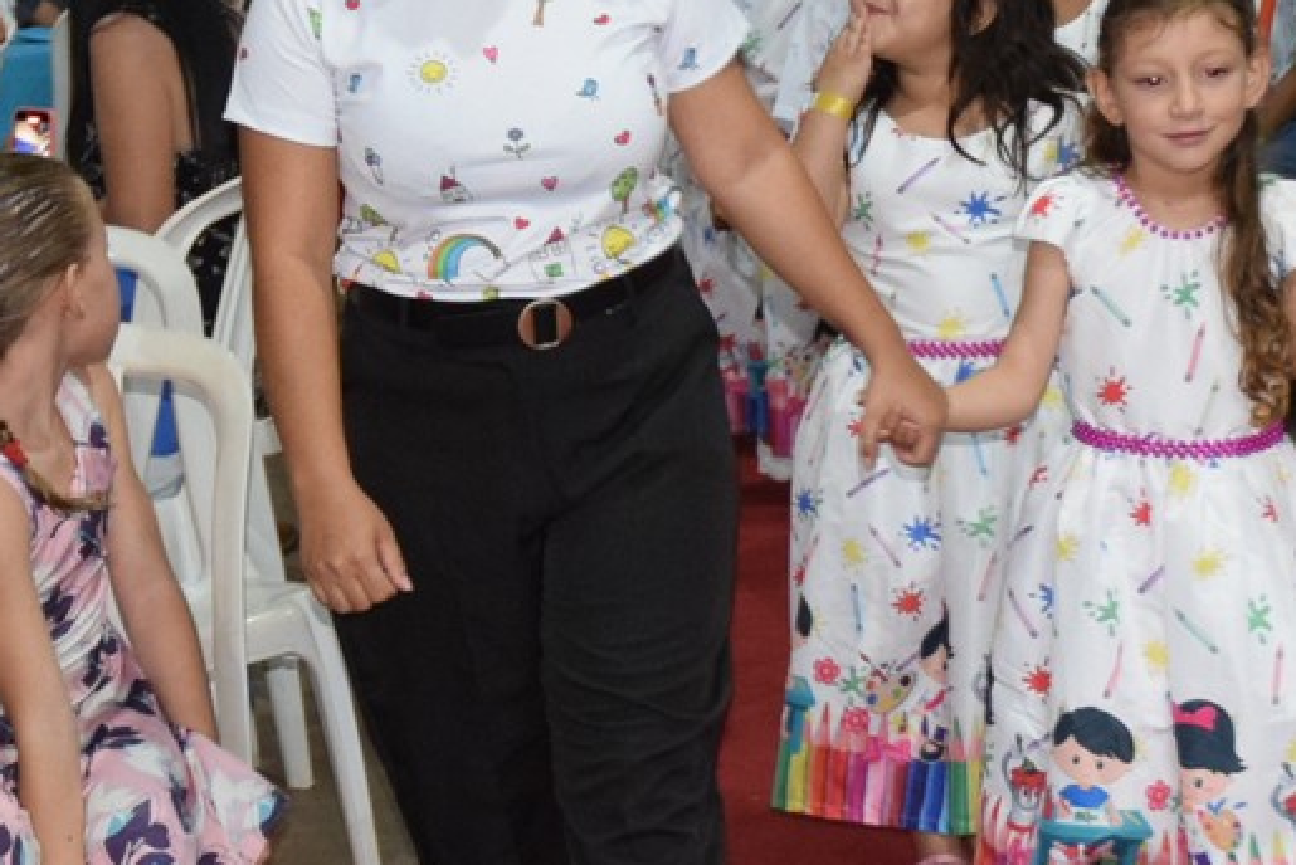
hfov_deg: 13.8
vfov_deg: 9.2
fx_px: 5352
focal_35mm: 149
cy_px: 415
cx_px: 964
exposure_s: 1/60
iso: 2000
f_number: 4
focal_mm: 31
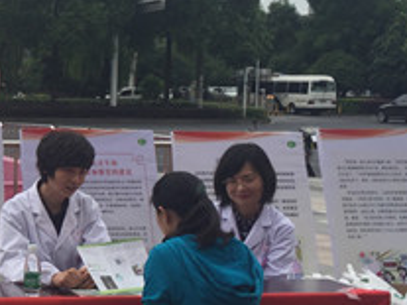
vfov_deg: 17.6
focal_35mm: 84
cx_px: -106
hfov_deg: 21.3
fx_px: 987
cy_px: 157
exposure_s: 1/1236
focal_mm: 4.15
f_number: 2.2
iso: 32
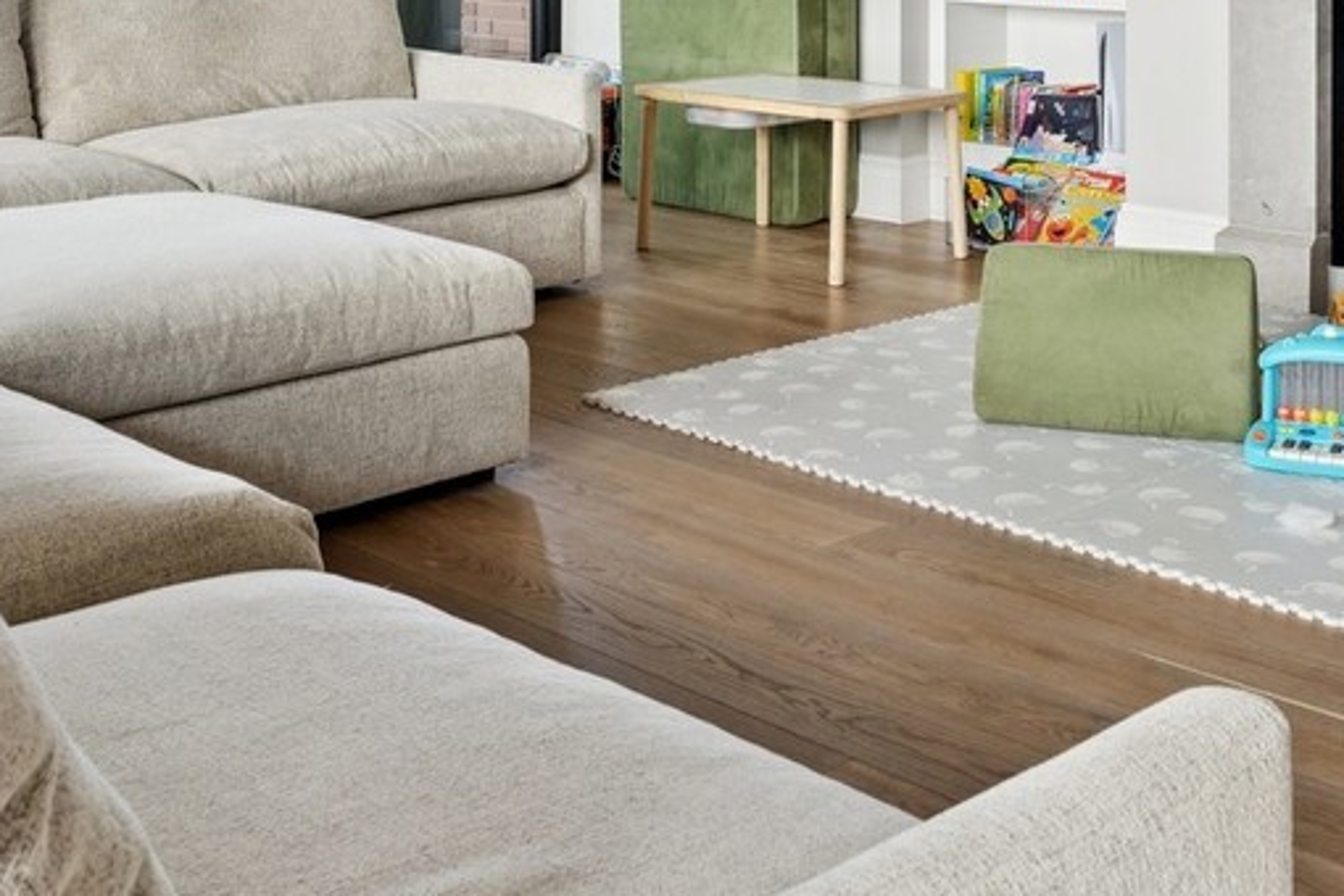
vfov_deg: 23.5
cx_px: 801
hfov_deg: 36.7
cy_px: -84
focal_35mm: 54
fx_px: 2016
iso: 320
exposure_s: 1/60
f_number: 8
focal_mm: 17
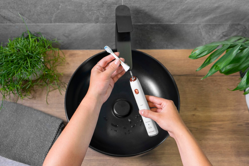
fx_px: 242
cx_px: 124
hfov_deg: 54.4
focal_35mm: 35
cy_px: 83
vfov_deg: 37.9
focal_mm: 35
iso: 800
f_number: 4
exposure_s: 1/100
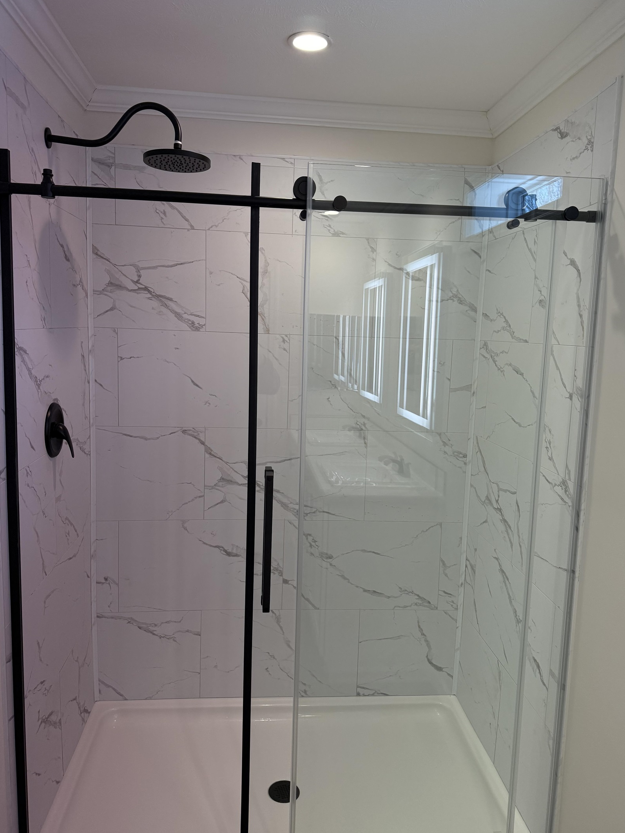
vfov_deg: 67.3
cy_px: 416
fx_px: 626
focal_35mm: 26
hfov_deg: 53.1
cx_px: 310
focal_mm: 6.76
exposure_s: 1/236
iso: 160
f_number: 1.78
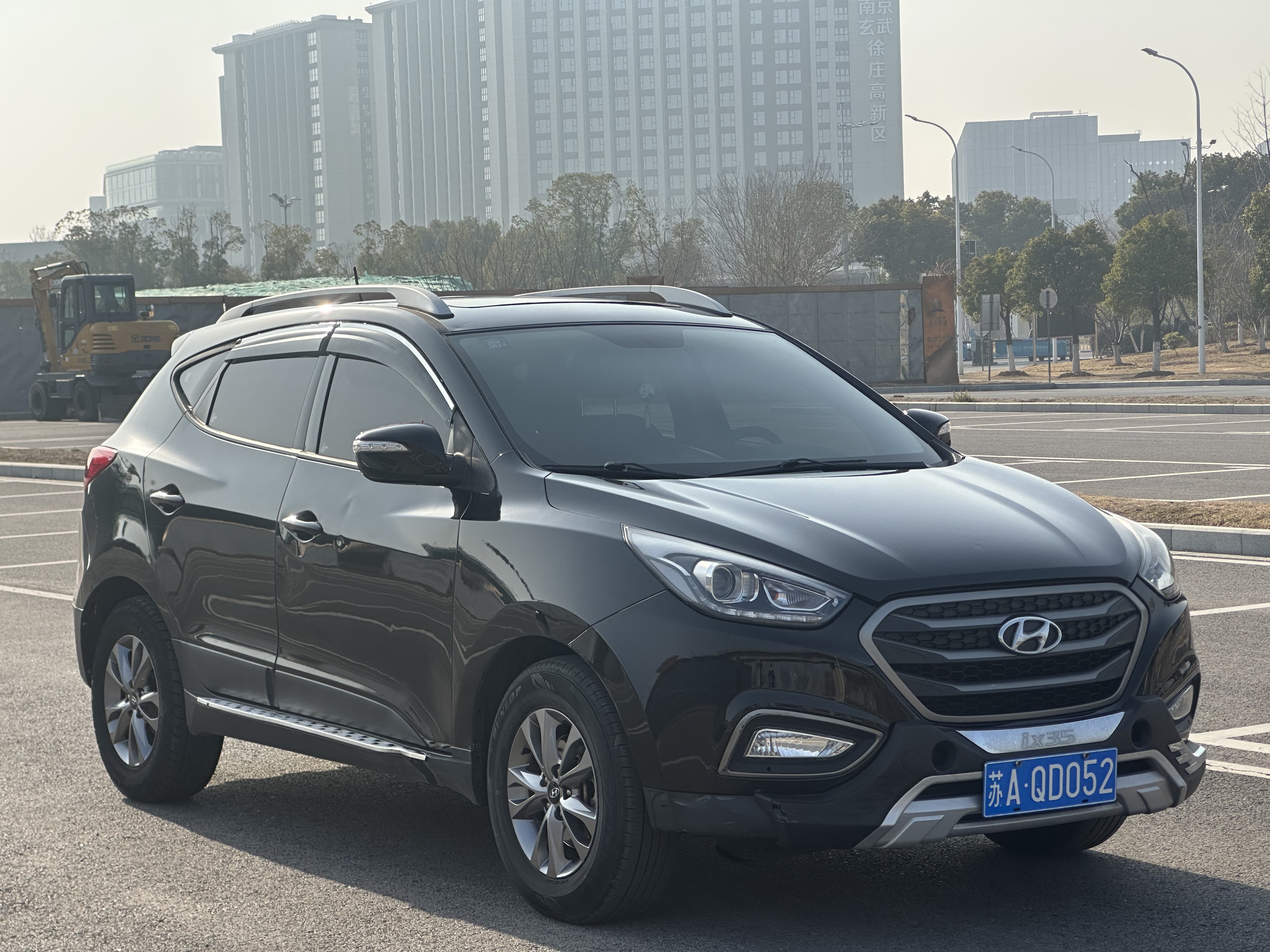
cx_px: 635
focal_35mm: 77
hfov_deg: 25.3
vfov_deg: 19.1
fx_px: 2825
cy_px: 476
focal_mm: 9
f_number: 2.8
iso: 32
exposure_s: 1/815
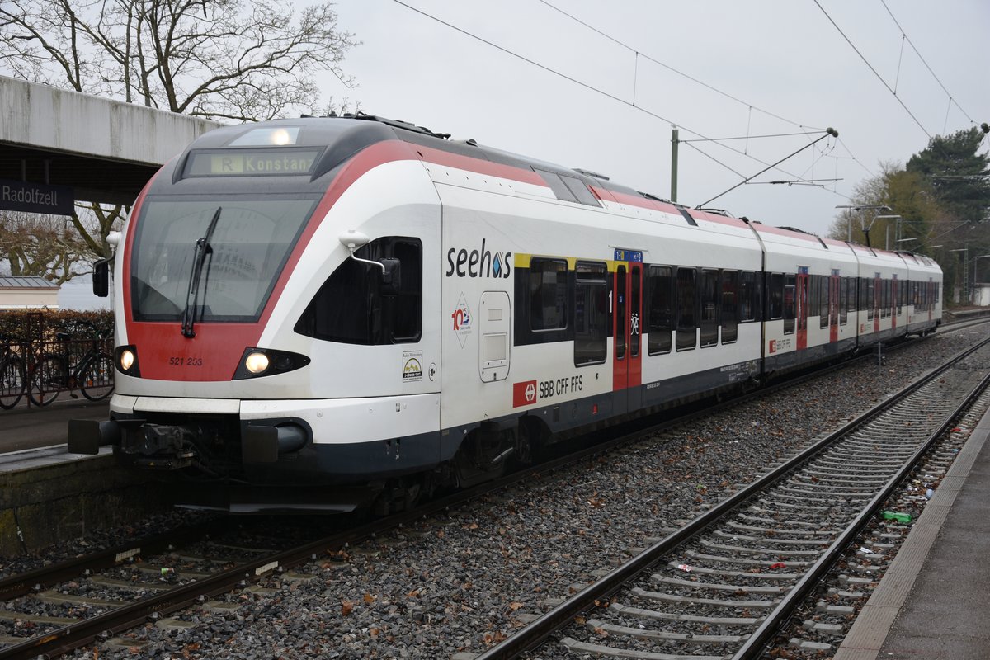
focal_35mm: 52
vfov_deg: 25.8
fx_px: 1444
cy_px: 330
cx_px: 495
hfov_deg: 37.9
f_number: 5
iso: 100
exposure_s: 1/100
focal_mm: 35
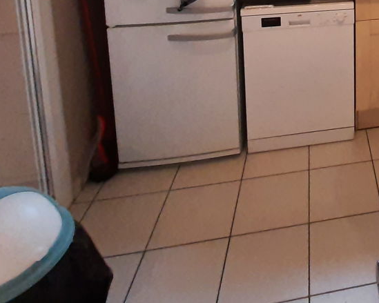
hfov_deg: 40.9
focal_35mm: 37
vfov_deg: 31.7
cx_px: 402
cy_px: -82
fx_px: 415
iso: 250
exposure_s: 1/50
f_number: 2.2
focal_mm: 1.42
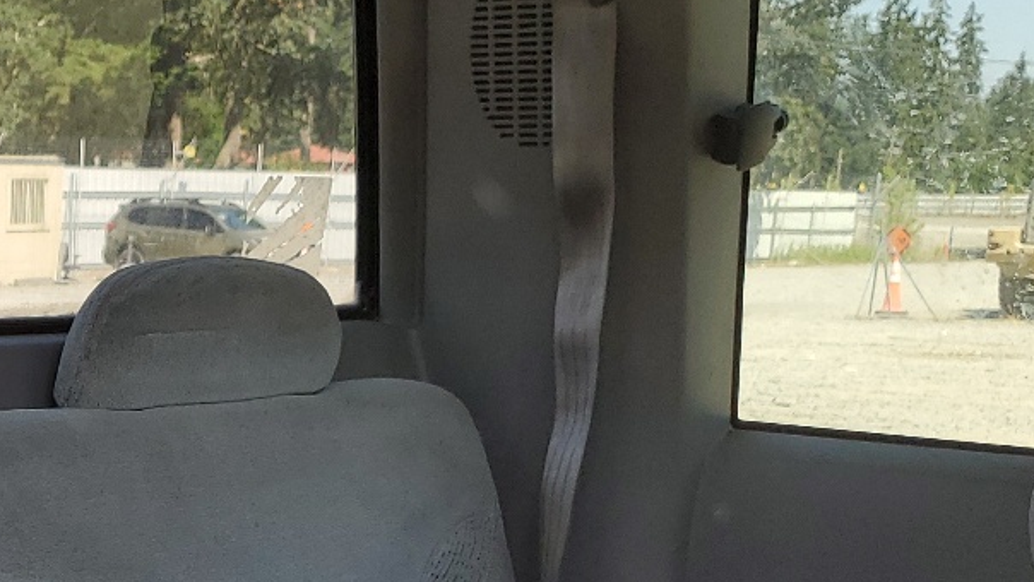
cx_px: -137
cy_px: 767
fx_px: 2057
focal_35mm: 75
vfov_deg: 15.3
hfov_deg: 25.8
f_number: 1.5
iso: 50
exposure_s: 1/278
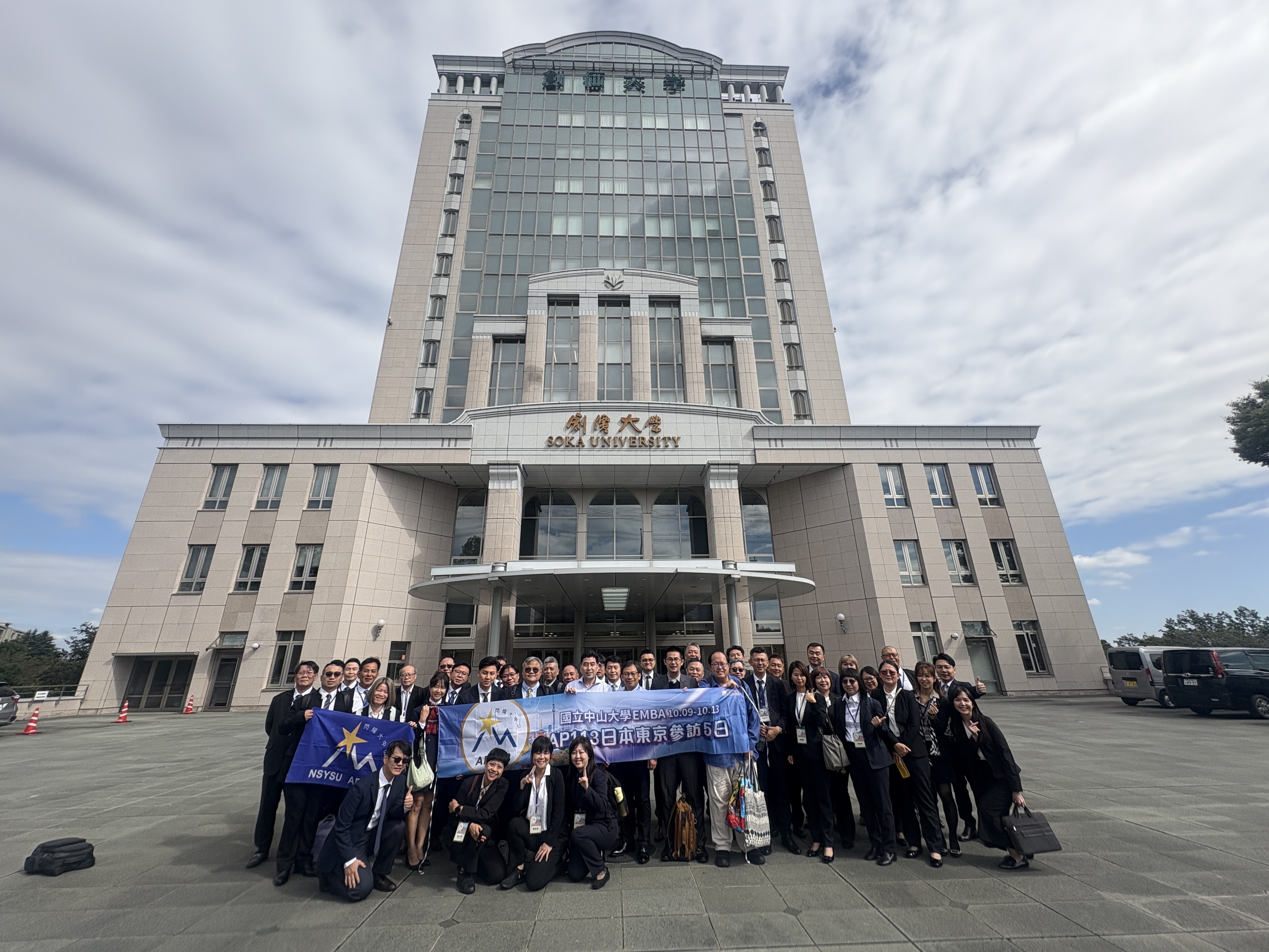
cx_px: 634
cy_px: 476
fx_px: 513
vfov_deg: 85.7
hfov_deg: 102.1
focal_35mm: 14
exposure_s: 1/1927
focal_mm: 2.22
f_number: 2.2
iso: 50
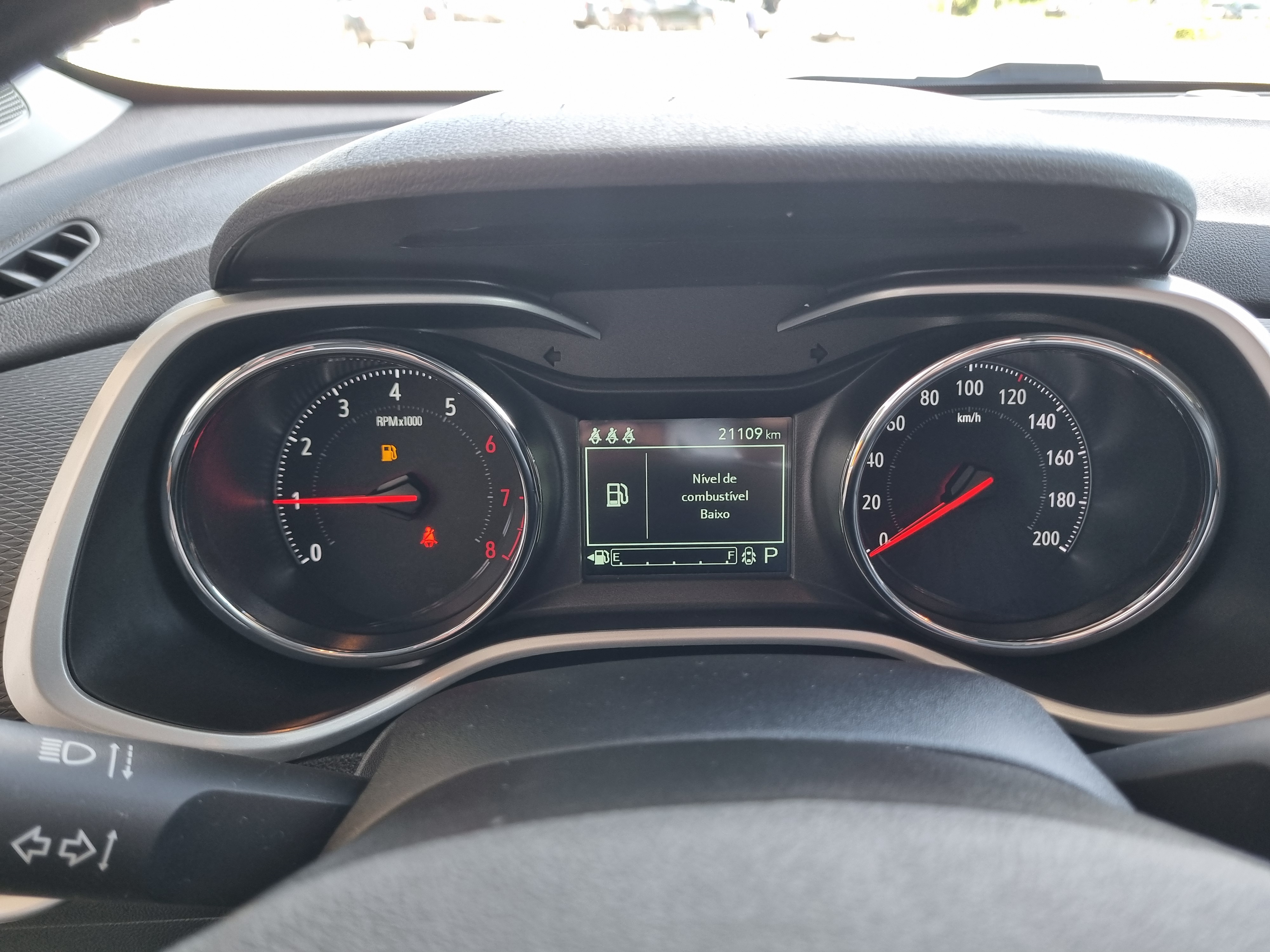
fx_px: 954
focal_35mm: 26
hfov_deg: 67.3
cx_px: 635
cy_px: 476
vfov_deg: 53.1
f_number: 1.8
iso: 80
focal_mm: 5.4
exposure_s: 1/120
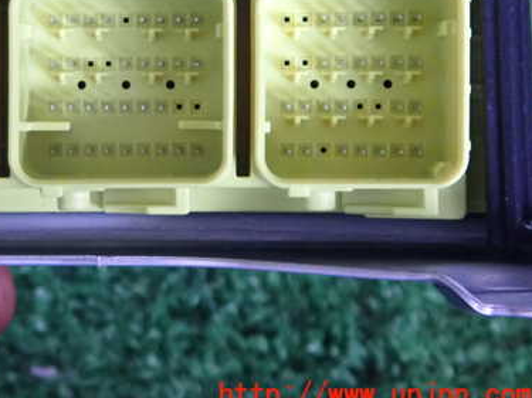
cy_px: 95
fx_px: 737
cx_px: 113
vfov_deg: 29.7
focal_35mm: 48
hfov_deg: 38.3
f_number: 4.9
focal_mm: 5.4
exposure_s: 1/50
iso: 1250
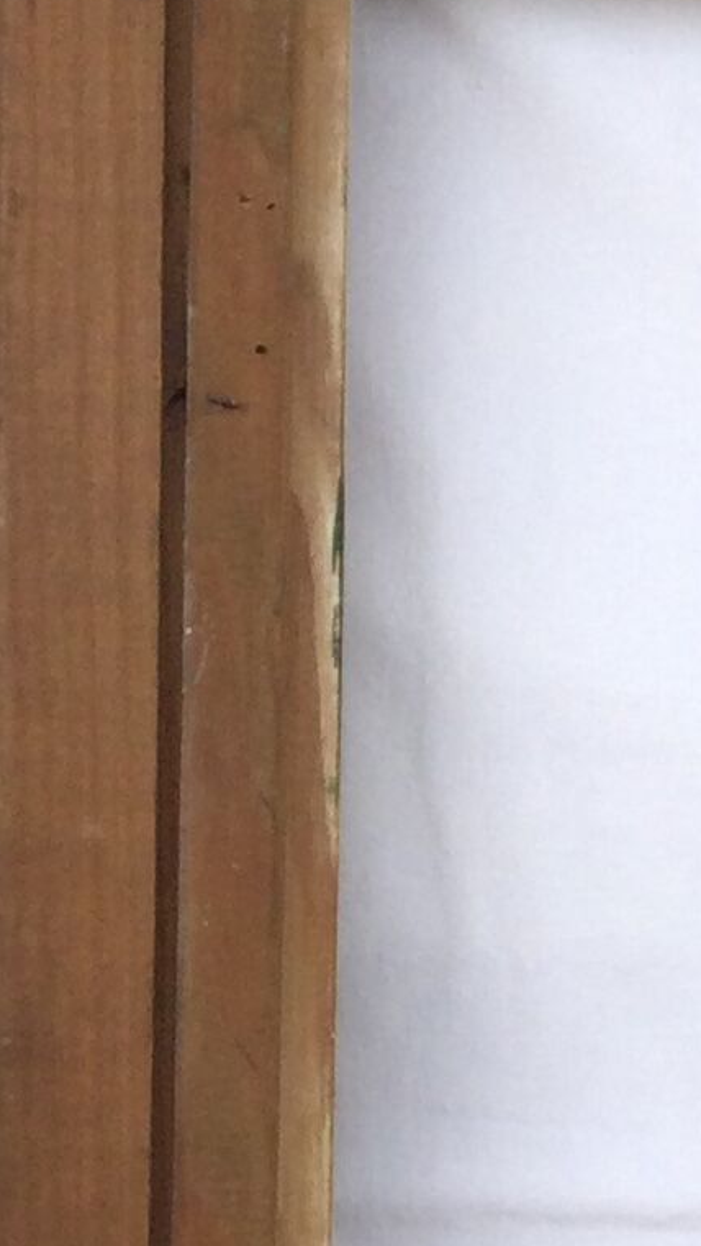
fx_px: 4787
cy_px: 1444
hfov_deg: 7.8
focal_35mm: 145
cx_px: 1662
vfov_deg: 14.4
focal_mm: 3.3
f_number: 2.4
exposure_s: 1/783
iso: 25
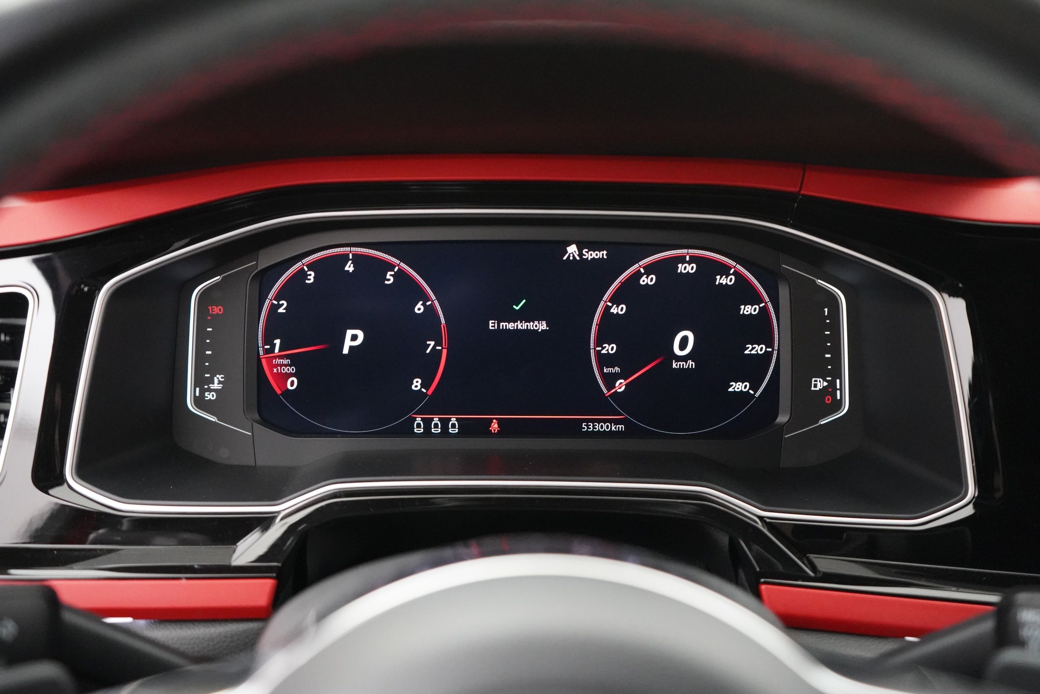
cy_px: 347
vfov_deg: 40.0
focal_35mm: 33
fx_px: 953
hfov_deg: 57.2
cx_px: 520
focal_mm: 33
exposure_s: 1/60
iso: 12800
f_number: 4
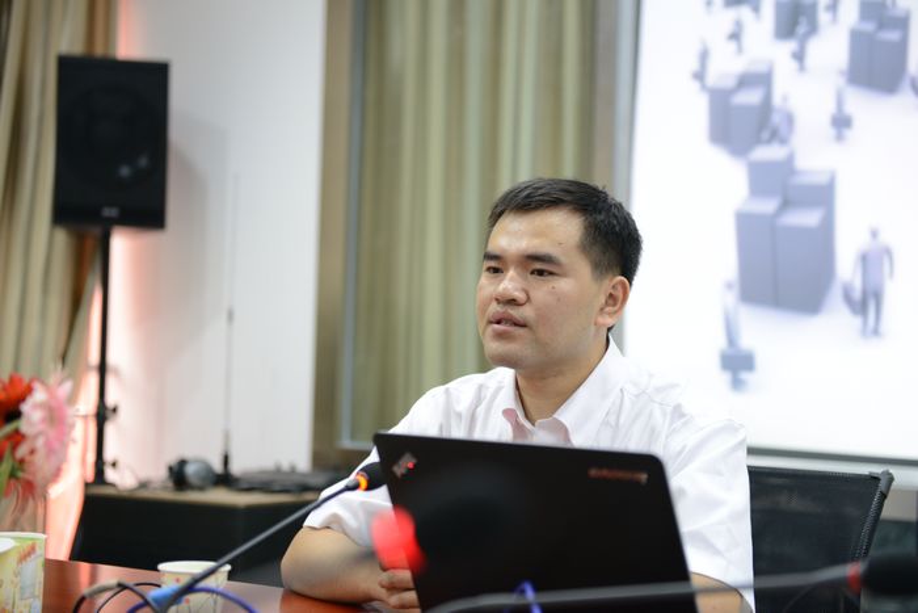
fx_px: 1785
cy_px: 306
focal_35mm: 70
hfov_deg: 28.8
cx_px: 459
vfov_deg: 19.5
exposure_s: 1/50
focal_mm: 70
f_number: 2.8
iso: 1400
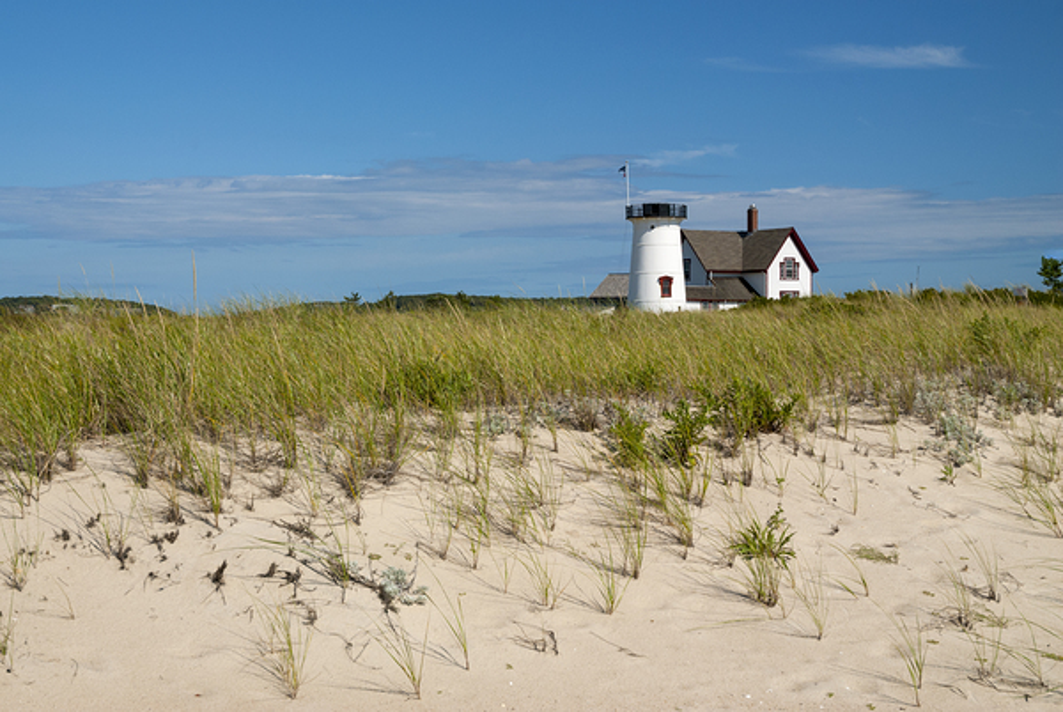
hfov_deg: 37.8
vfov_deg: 25.8
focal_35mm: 52
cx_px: 532
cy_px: 356
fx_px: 1552
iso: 200
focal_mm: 35
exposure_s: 1/400
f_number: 8
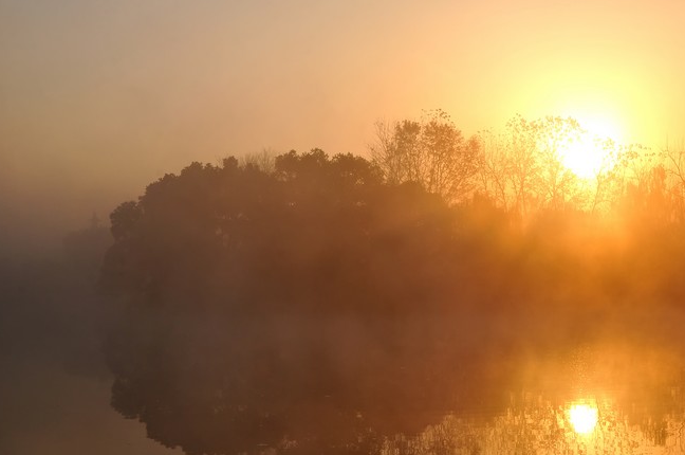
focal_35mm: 63
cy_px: 280
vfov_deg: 21.5
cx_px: 384
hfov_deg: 31.9
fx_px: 1197
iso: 100
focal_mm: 34
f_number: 16
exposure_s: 1/160
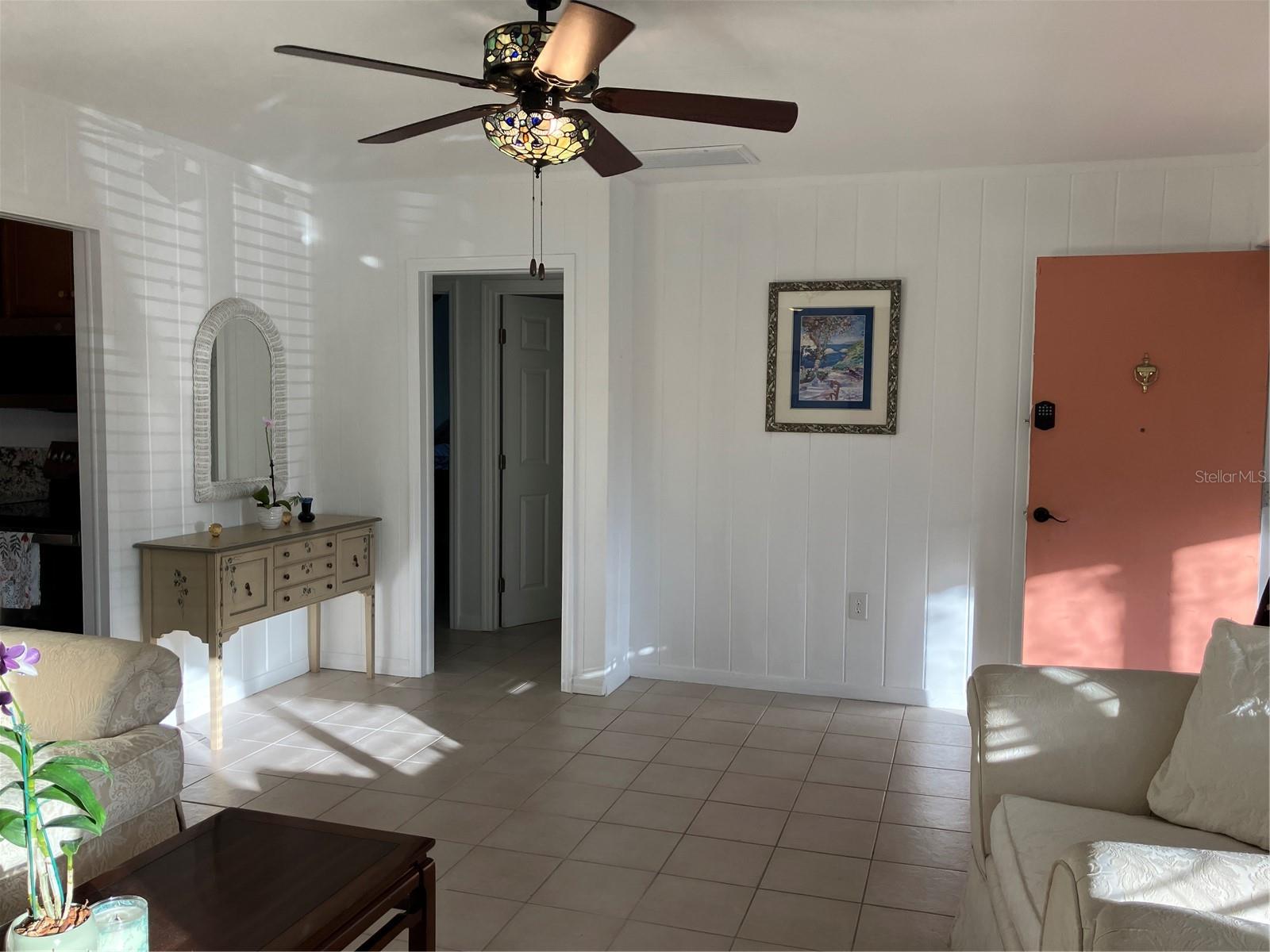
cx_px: 635
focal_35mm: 28
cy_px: 476
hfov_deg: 63.4
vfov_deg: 49.7
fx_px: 1027
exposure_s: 1/156
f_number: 1.8
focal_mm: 3.99
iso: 40
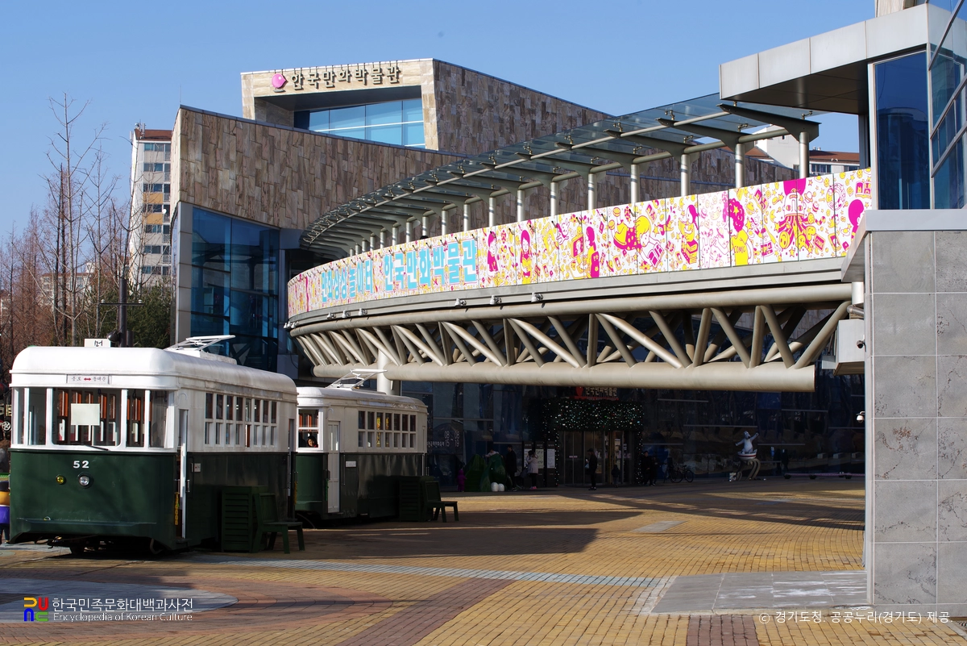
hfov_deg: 28.8
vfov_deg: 19.5
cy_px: 323
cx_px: 484
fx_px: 1881
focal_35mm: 70
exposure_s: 1/80
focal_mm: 70
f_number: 11
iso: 100
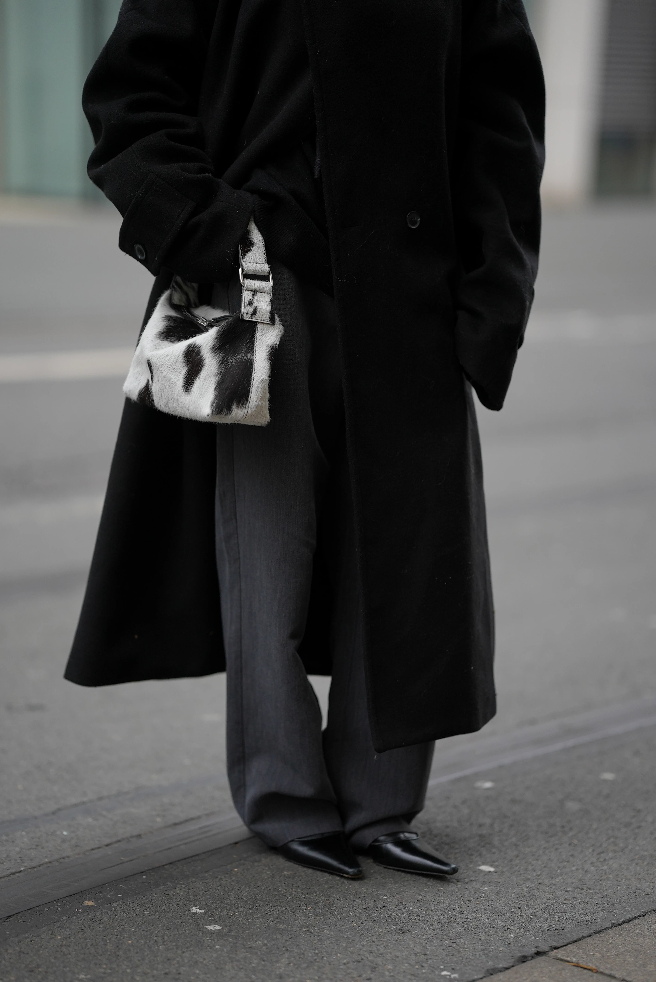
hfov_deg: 16.1
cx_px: 328
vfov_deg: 23.9
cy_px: 491
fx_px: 2320
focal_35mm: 85
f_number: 1.4
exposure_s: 1/640
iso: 320
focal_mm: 85
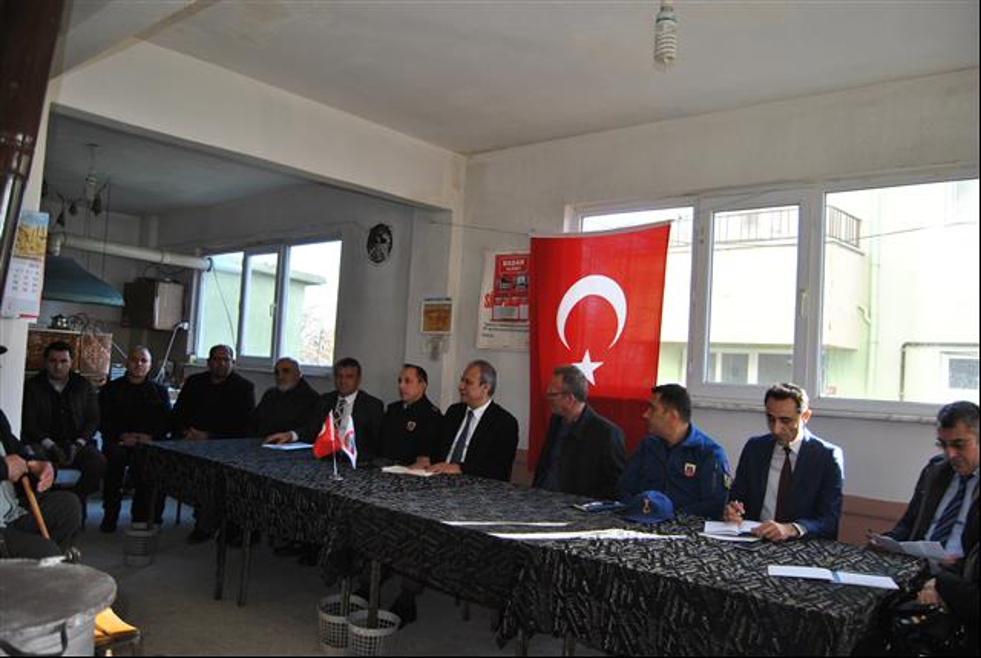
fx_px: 737
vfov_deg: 48.1
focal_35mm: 27
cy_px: 329
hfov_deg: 67.3
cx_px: 490
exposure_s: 1/125
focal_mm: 18
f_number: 3.5
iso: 140
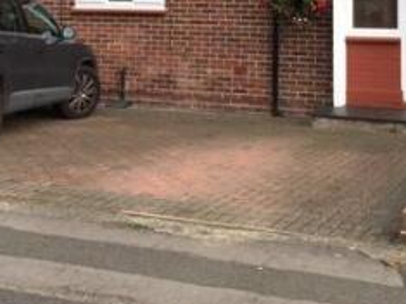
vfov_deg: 19.5
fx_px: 844
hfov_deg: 27.0
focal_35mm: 72
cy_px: -39
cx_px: 200
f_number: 2.2
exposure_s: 1/420
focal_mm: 4.15
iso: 25
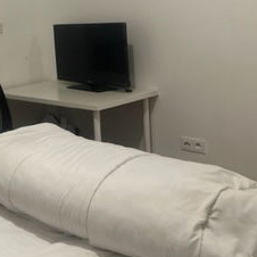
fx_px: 504
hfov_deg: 25.2
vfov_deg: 28.5
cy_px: 91
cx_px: -67
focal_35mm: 60
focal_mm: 6.86
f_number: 1.78
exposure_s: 1/50
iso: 400
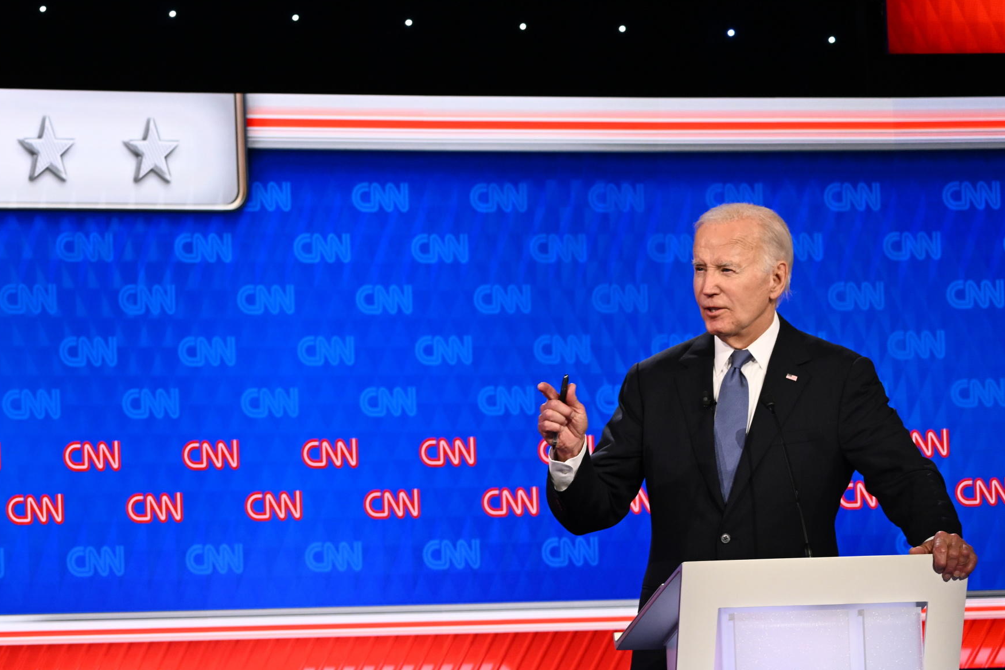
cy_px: 433
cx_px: 166
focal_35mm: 228
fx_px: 6365
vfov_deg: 6.0
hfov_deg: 9.0
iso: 1250
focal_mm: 130
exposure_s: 1/81.2
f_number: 4.8
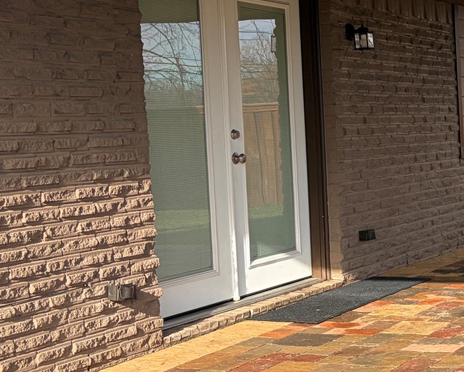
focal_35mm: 74
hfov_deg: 22.6
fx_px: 1016
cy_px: 199
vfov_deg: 20.7
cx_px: 623
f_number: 1.6
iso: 50
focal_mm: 5.96
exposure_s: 1/1217
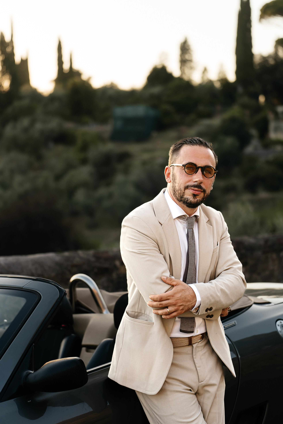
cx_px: 142
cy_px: 212
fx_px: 825
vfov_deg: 28.8
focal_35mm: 70
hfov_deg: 19.5
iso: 50
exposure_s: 1/320
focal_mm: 70
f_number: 2.8
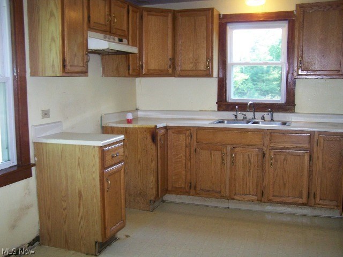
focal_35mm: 38
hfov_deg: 49.0
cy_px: 128
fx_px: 377
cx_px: 172
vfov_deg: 37.7
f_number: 2.8
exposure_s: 1/50
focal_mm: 6.3
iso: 160
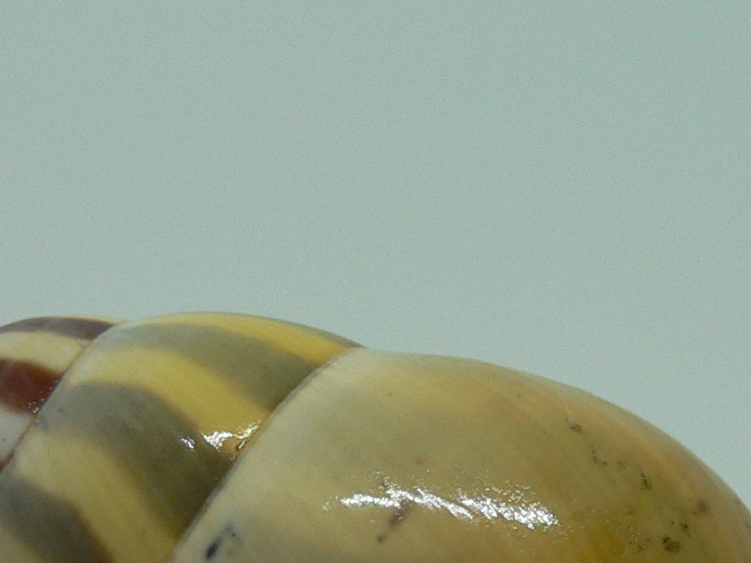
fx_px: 1887
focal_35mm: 87
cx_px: 353
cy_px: 668
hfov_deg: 22.5
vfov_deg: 16.3
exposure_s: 1/60
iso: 100
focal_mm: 4.6
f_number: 2.8
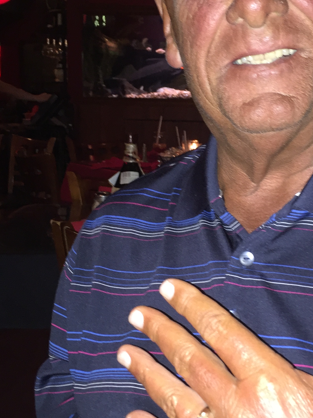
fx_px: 687
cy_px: 194
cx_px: 228
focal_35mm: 57
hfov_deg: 25.4
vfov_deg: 33.8
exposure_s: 1/16
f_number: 2.2
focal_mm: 4.15
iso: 160
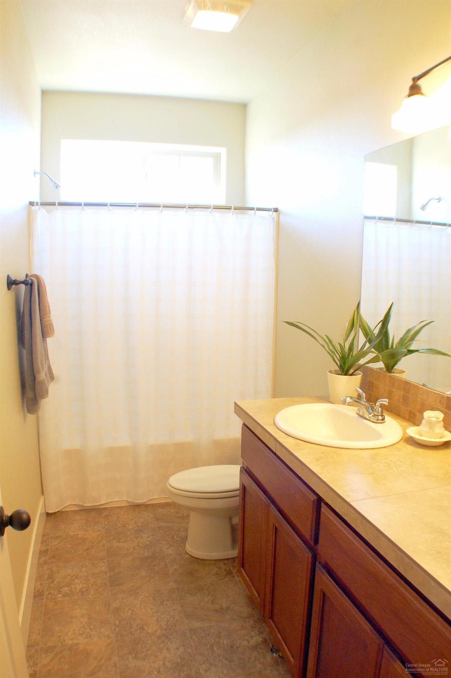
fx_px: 649
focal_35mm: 34
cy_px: 339
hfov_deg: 38.3
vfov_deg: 55.1
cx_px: 226
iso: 800
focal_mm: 23
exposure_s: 1/30
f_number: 7.1
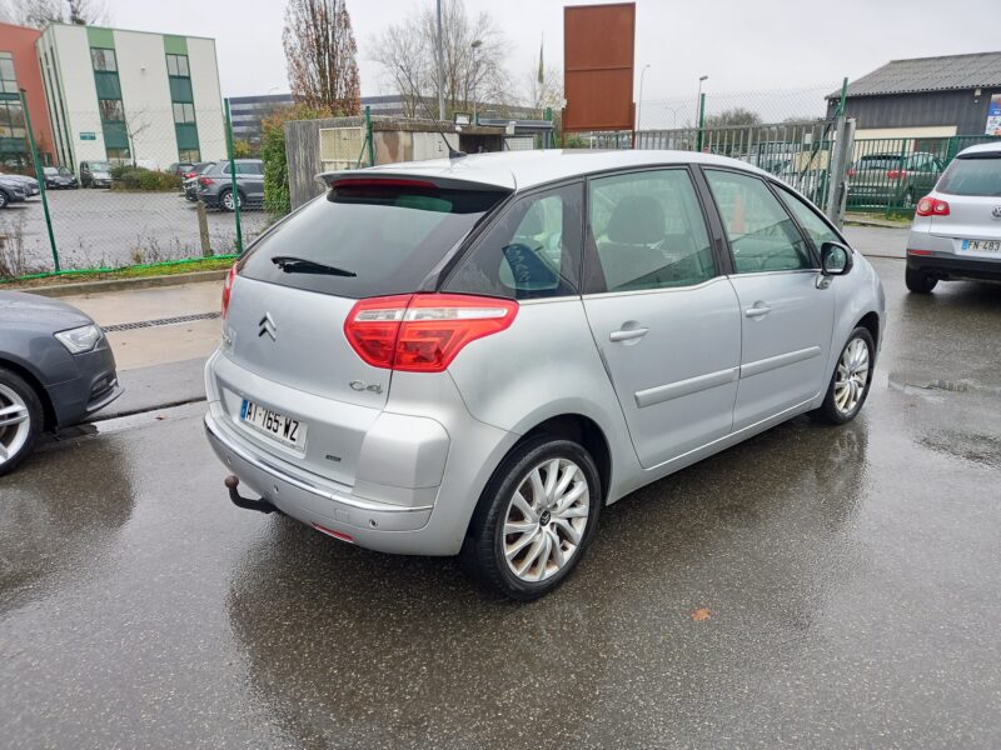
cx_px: 500
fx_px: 723
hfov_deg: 69.4
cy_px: 375
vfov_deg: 54.9
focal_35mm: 25
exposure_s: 1/50
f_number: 2
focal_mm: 4.6
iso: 64
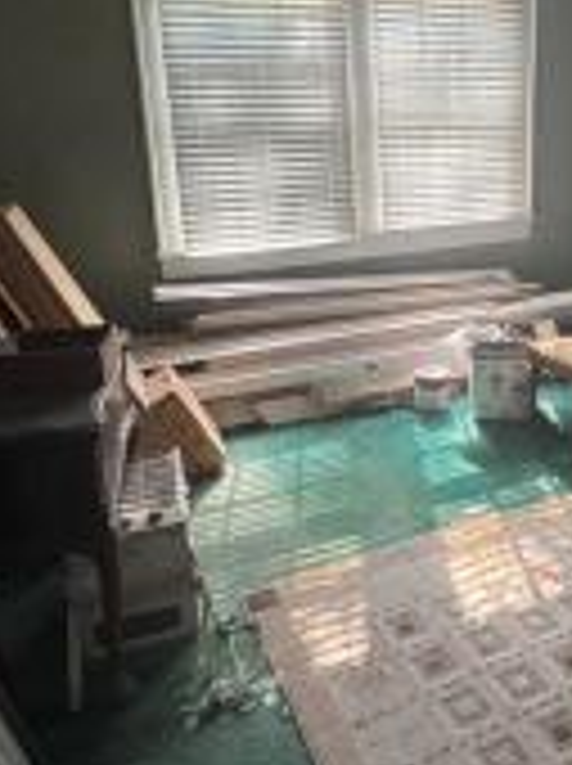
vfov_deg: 55.0
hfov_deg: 41.2
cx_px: 450
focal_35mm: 33
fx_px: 729
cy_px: 306
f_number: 2.2
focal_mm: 2.22
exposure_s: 1/82
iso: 320
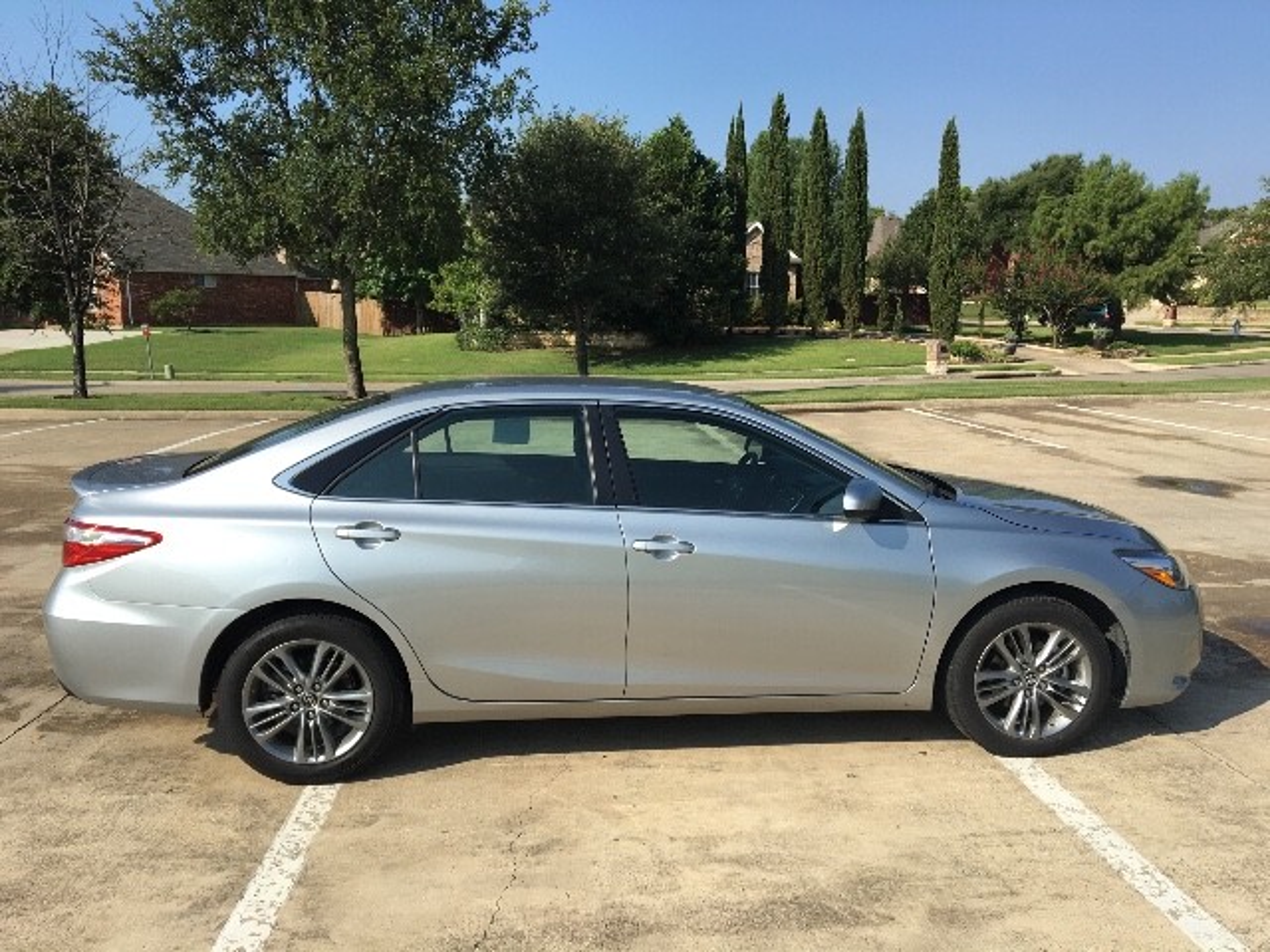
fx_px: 1064
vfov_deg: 48.2
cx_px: 635
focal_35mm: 29
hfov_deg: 61.7
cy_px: 476
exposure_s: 1/1479
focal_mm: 4.15
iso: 25
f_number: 2.2
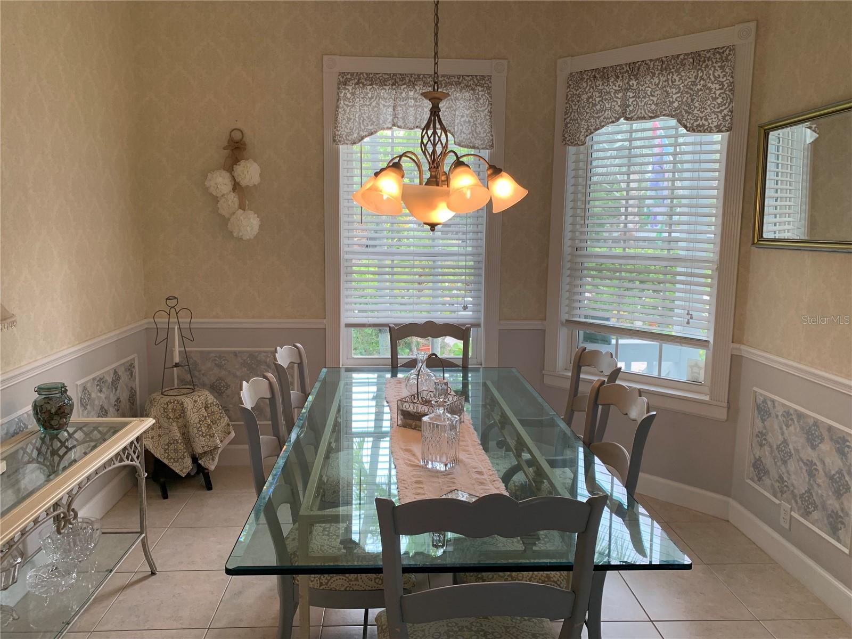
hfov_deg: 67.3
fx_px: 640
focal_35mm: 26
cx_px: 426
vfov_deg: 53.1
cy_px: 320
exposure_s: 1/120
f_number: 1.8
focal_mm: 4.25
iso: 80
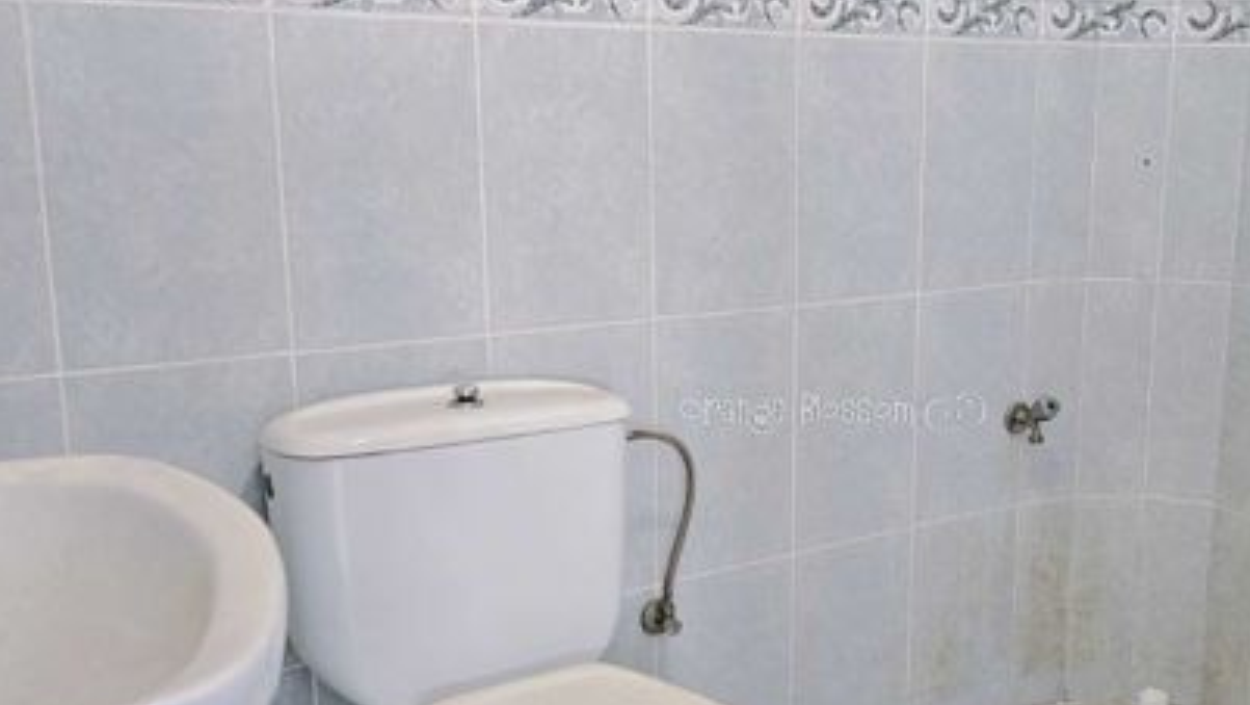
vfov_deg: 27.1
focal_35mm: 44
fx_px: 1459
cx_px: 834
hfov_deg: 45.7
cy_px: 412
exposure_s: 1/100
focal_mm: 6.3
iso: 640
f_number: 1.7
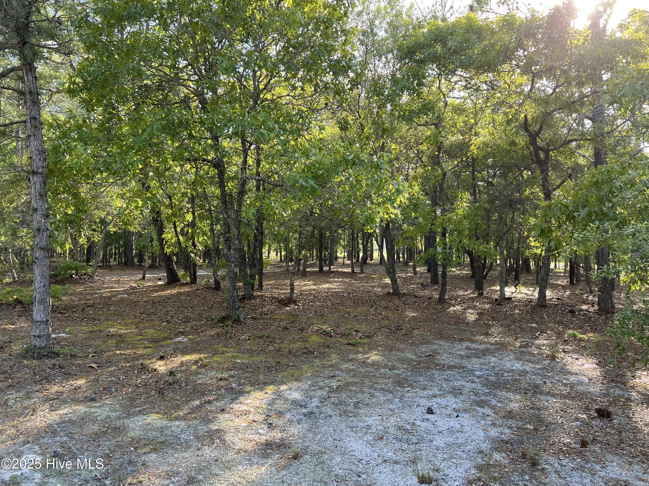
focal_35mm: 26
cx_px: 324
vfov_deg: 53.1
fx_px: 487
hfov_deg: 67.3
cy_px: 243
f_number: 1.5
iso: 50
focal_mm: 5.7
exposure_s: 1/353
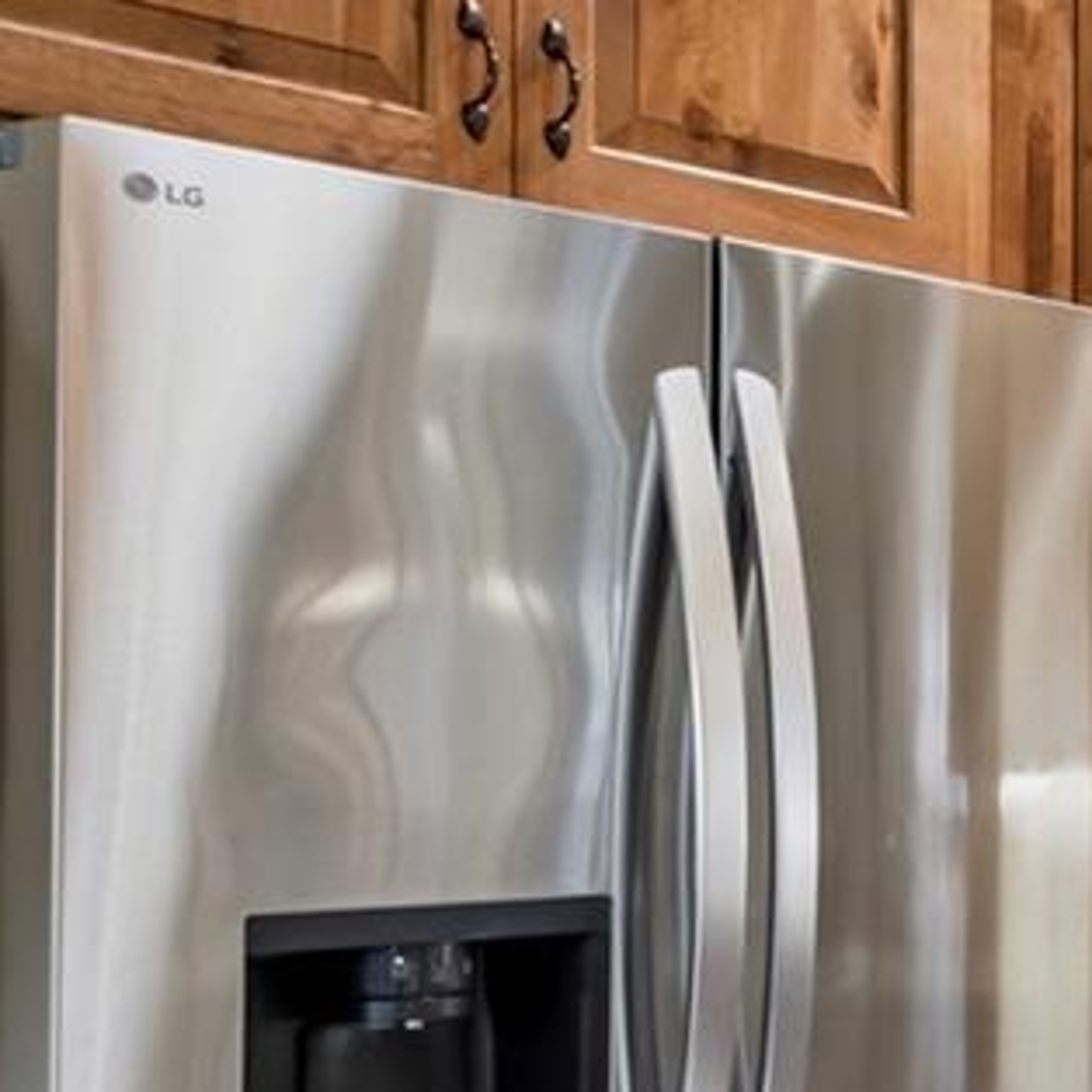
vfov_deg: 26.3
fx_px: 2320
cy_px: 741
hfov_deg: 16.0
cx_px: 2490
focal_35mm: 65
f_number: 7.1
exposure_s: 1/3.33
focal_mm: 10
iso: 100
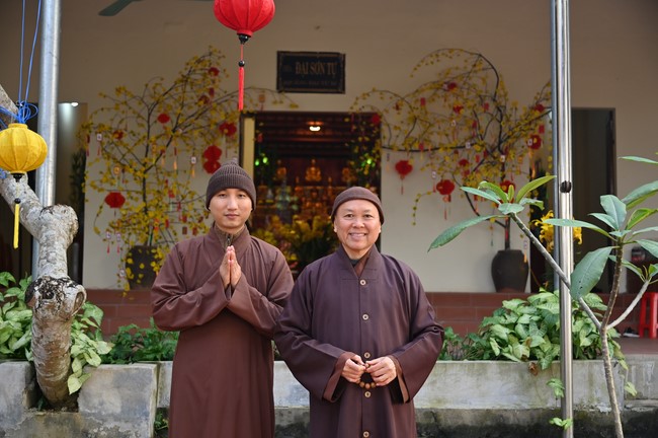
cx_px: 329
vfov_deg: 26.9
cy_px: 219
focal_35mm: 50
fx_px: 913
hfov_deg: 39.6
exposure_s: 1/160
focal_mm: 50
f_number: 4
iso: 200
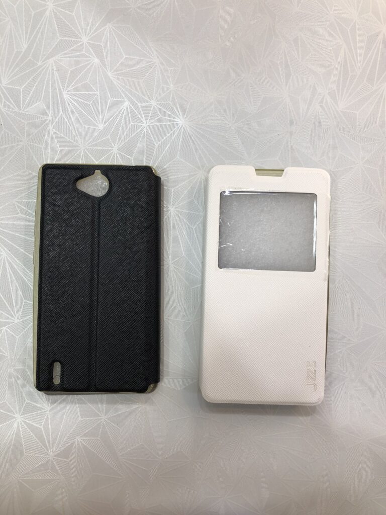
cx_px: 193
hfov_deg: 49.7
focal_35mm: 28
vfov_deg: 63.4
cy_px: 258
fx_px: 416
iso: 20
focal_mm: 4
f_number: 1.8
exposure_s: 1/100
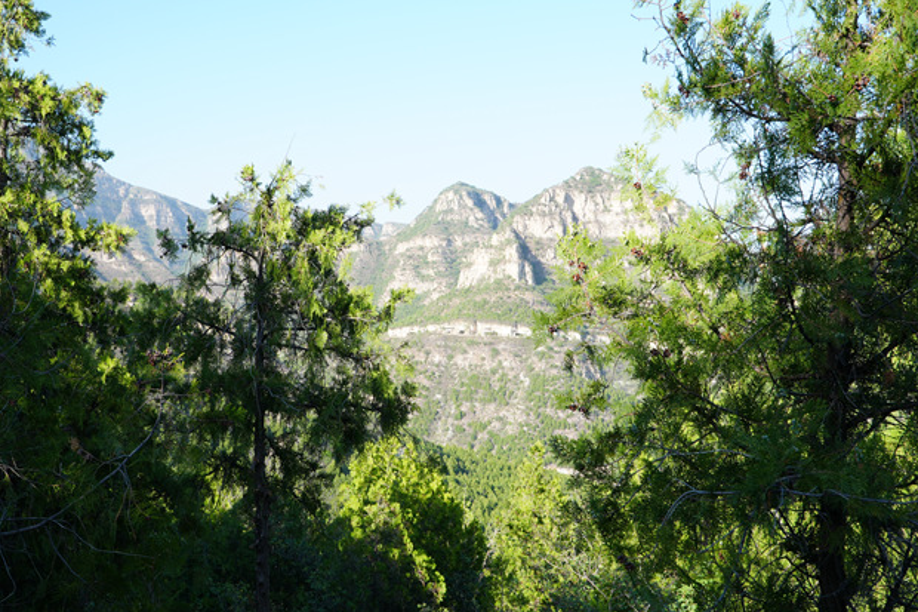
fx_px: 1036
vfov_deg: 32.9
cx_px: 450
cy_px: 334
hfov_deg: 47.8
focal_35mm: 41
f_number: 7.1
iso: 100
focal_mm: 21
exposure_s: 1/100
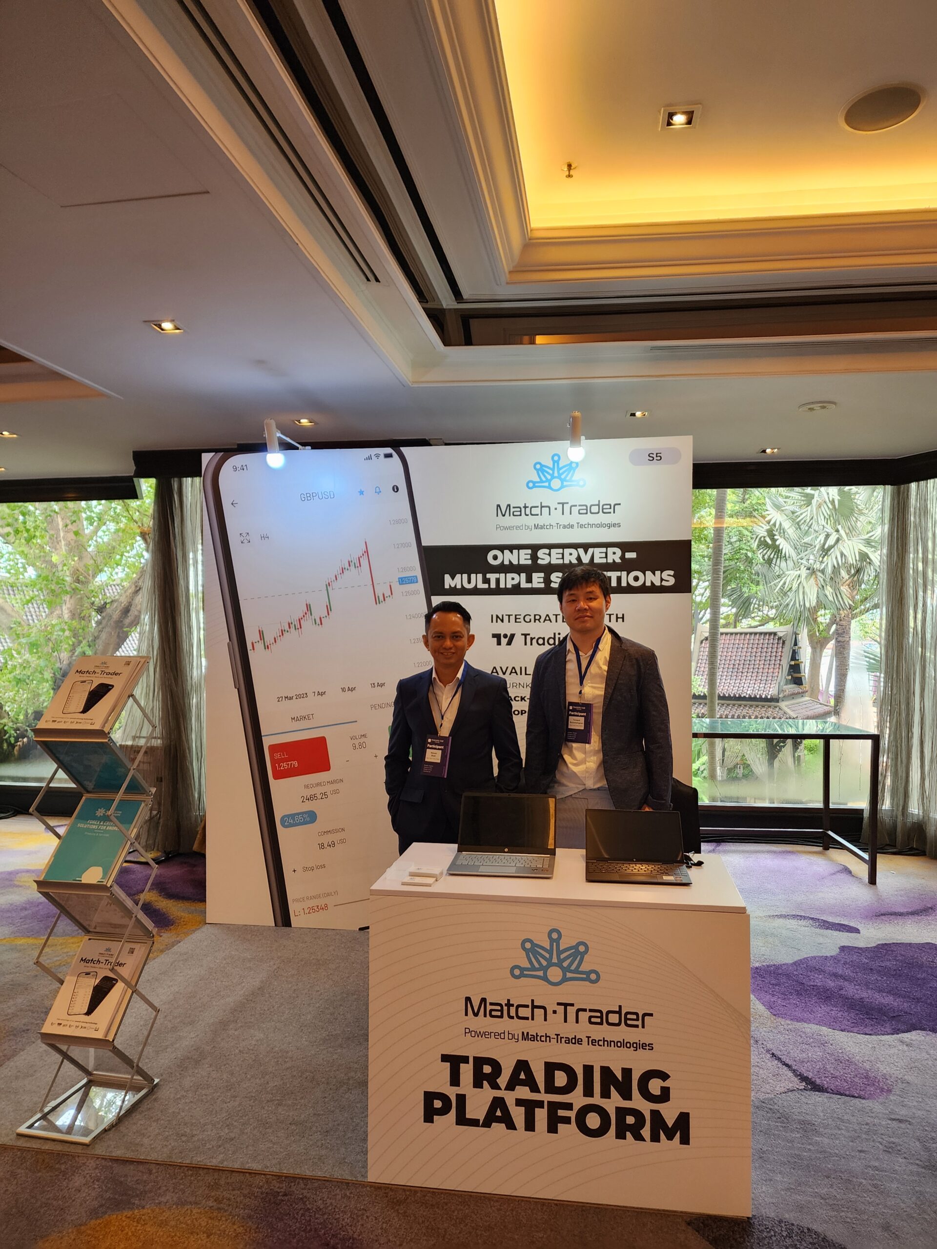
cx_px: 468
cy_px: 624
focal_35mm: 23
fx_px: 830
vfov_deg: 73.9
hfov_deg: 58.9
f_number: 1.8
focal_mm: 6.4
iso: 160
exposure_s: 1/100
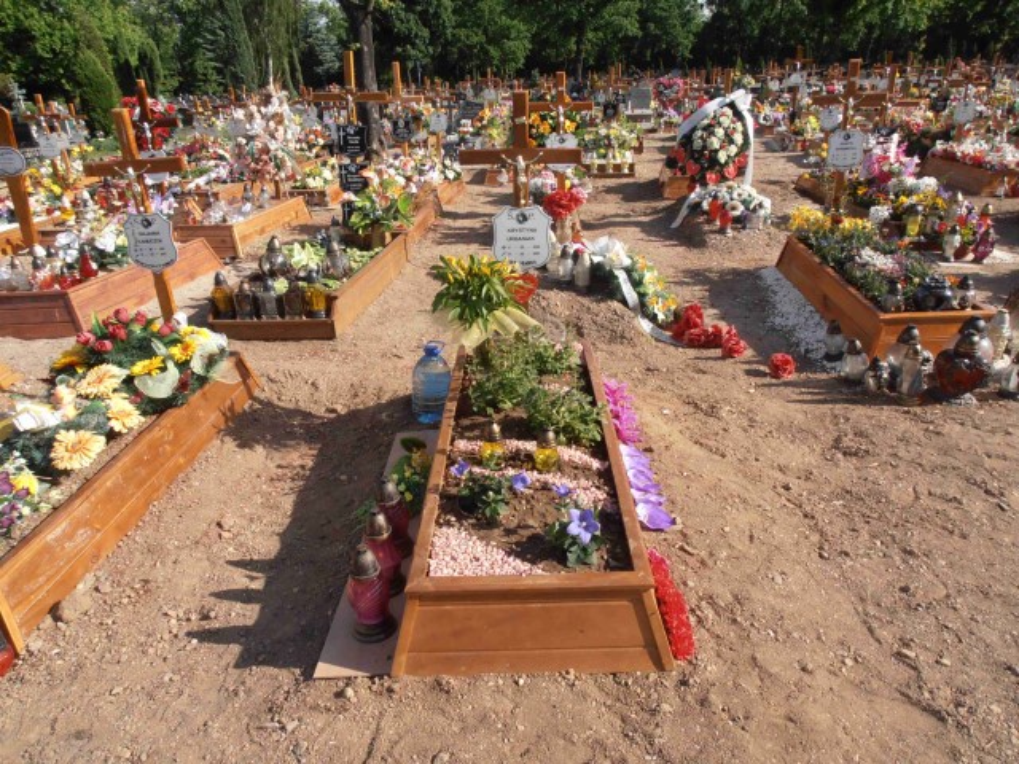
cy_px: 382
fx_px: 795
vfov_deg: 51.4
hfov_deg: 65.3
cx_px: 510
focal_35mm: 27
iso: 80
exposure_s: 1/1000
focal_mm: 4.75
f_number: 3.3
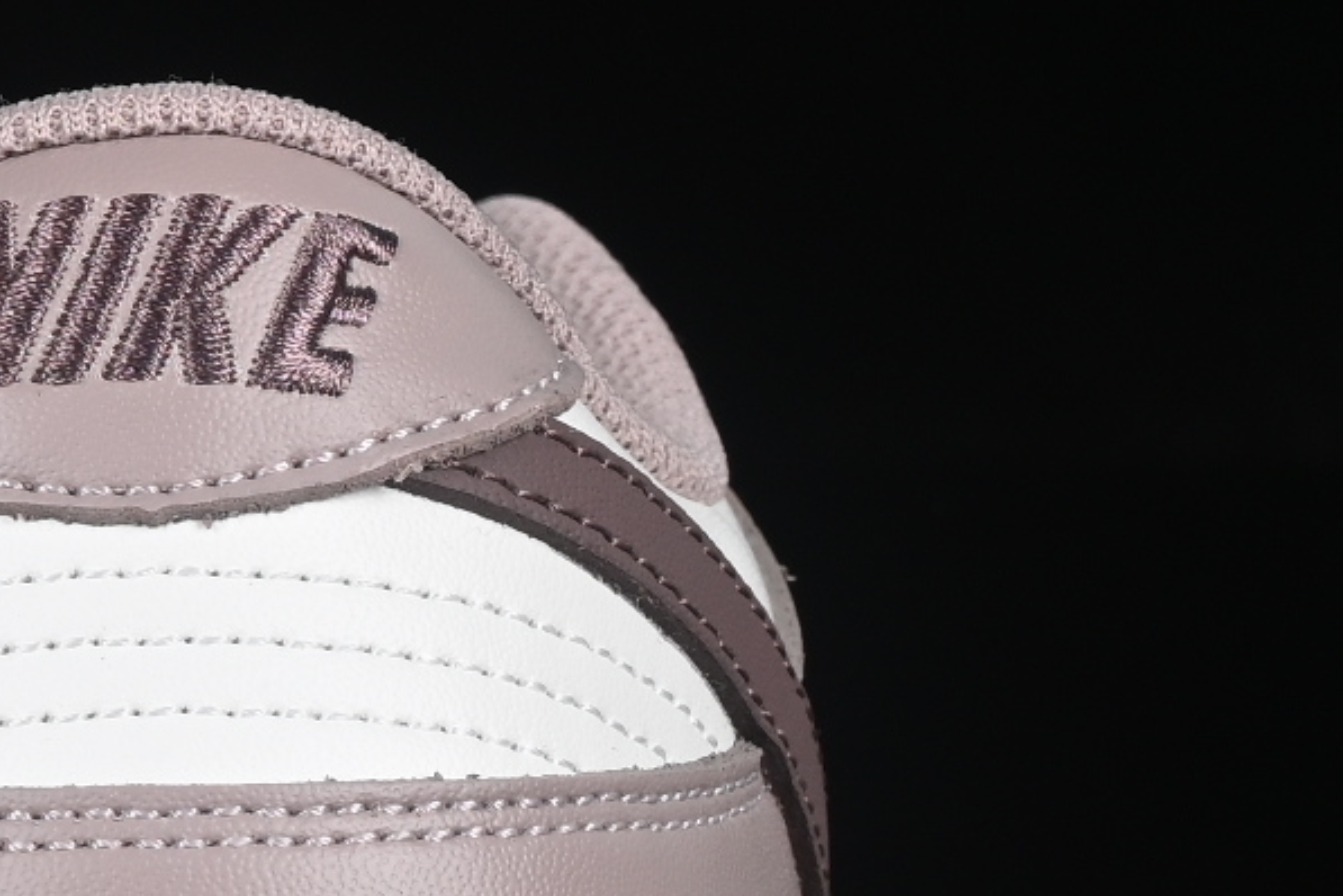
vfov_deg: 3.9
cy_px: 462
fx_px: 13056
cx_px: -569
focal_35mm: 350
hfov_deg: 5.8
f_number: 8
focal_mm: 50
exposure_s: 1/80
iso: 160
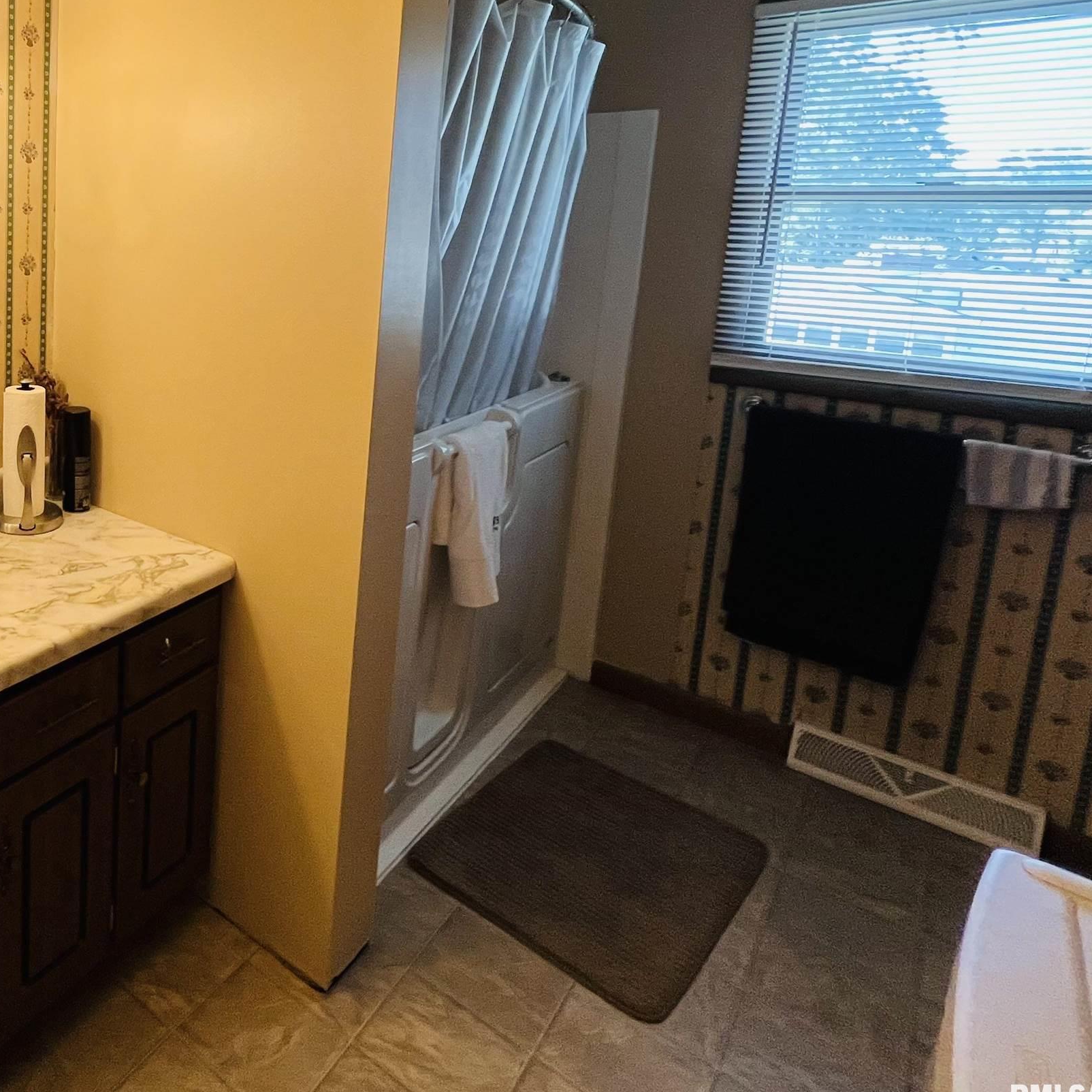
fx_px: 785
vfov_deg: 67.1
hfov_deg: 57.5
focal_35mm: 22
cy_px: 335
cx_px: 69
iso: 250
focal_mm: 1.57
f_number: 1.8
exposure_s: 1/120
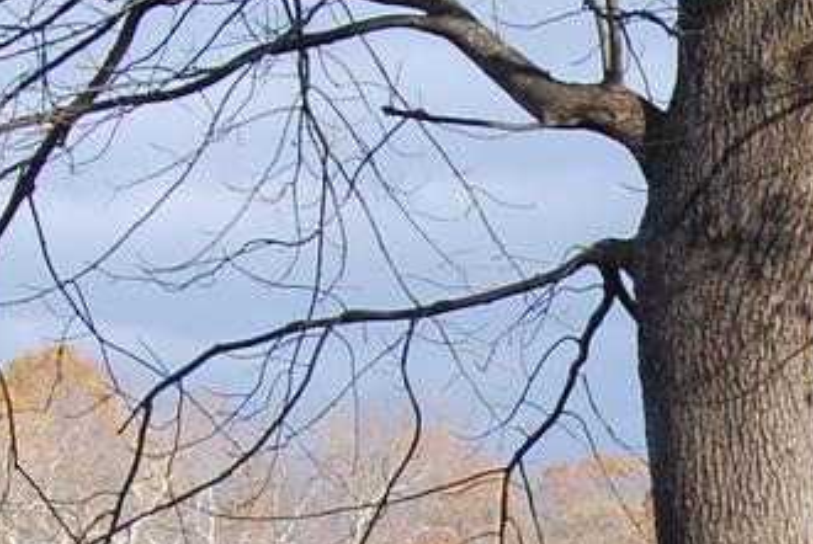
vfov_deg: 7.2
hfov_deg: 10.6
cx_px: 1237
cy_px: 943
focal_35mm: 186
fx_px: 4206
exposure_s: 1/160
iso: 200
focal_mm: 20
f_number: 9
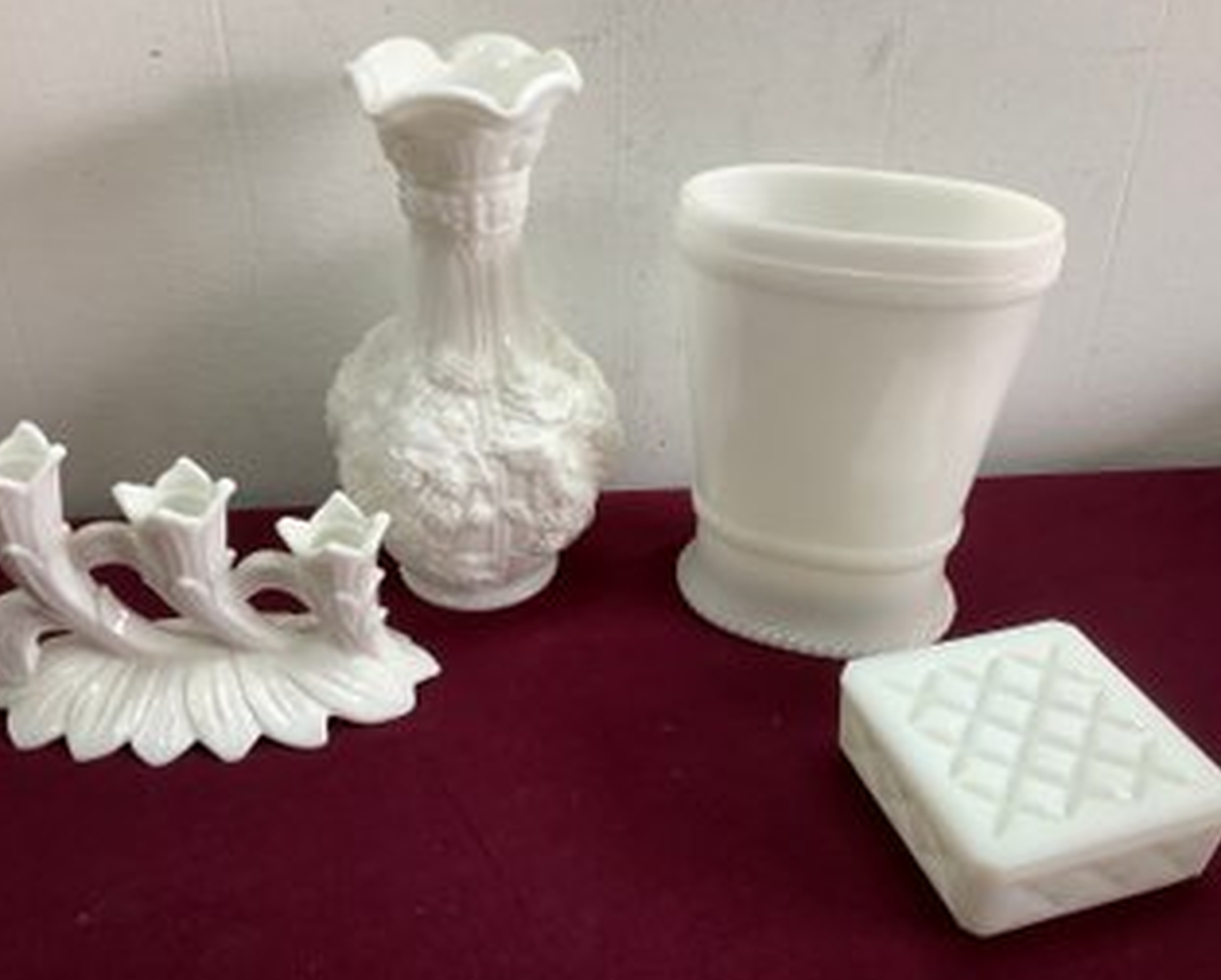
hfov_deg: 54.1
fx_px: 1194
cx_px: 585
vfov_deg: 44.6
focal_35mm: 33
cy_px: 484
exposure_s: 1/60
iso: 64
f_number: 2.4
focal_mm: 3.3
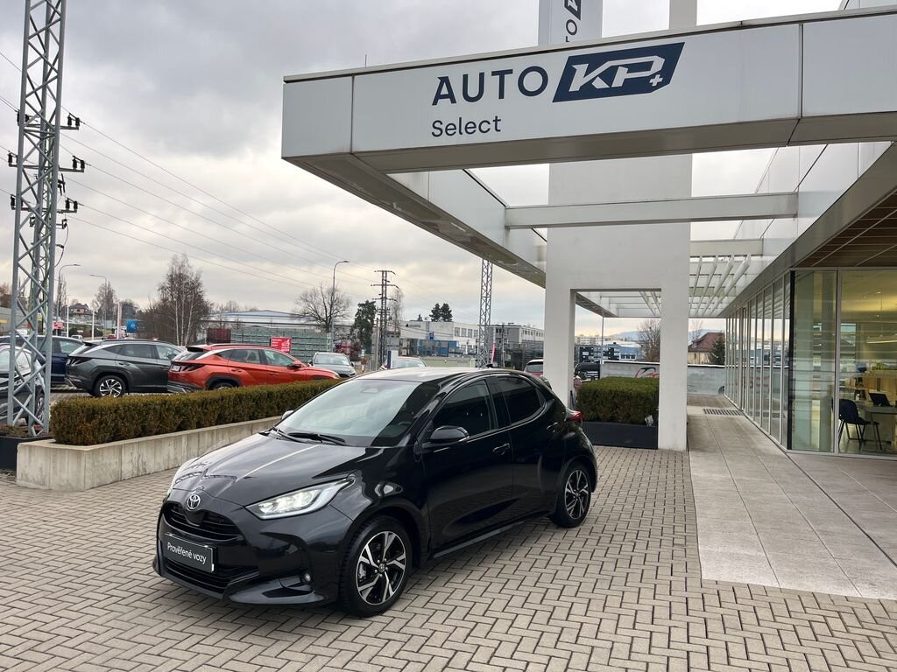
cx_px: 448
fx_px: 674
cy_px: 336
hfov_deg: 67.3
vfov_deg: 53.1
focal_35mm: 26
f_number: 1.6
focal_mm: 5.1
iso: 64
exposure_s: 1/126
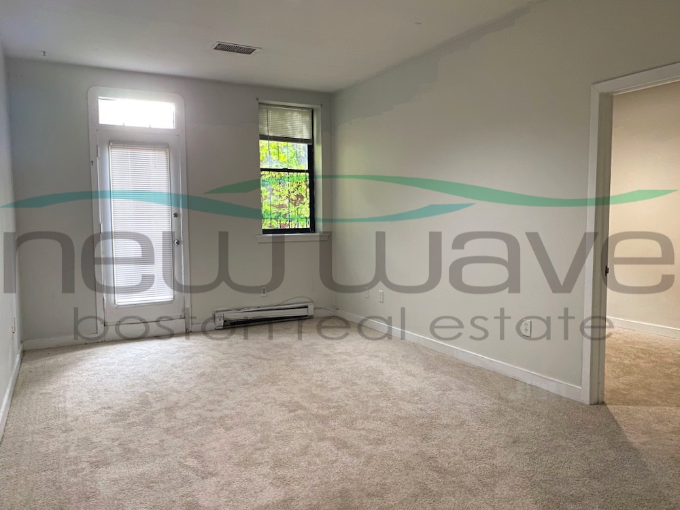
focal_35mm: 26
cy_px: 255
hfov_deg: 67.3
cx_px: 340
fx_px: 511
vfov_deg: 53.1
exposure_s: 1/60
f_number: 1.8
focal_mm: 4.25
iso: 320
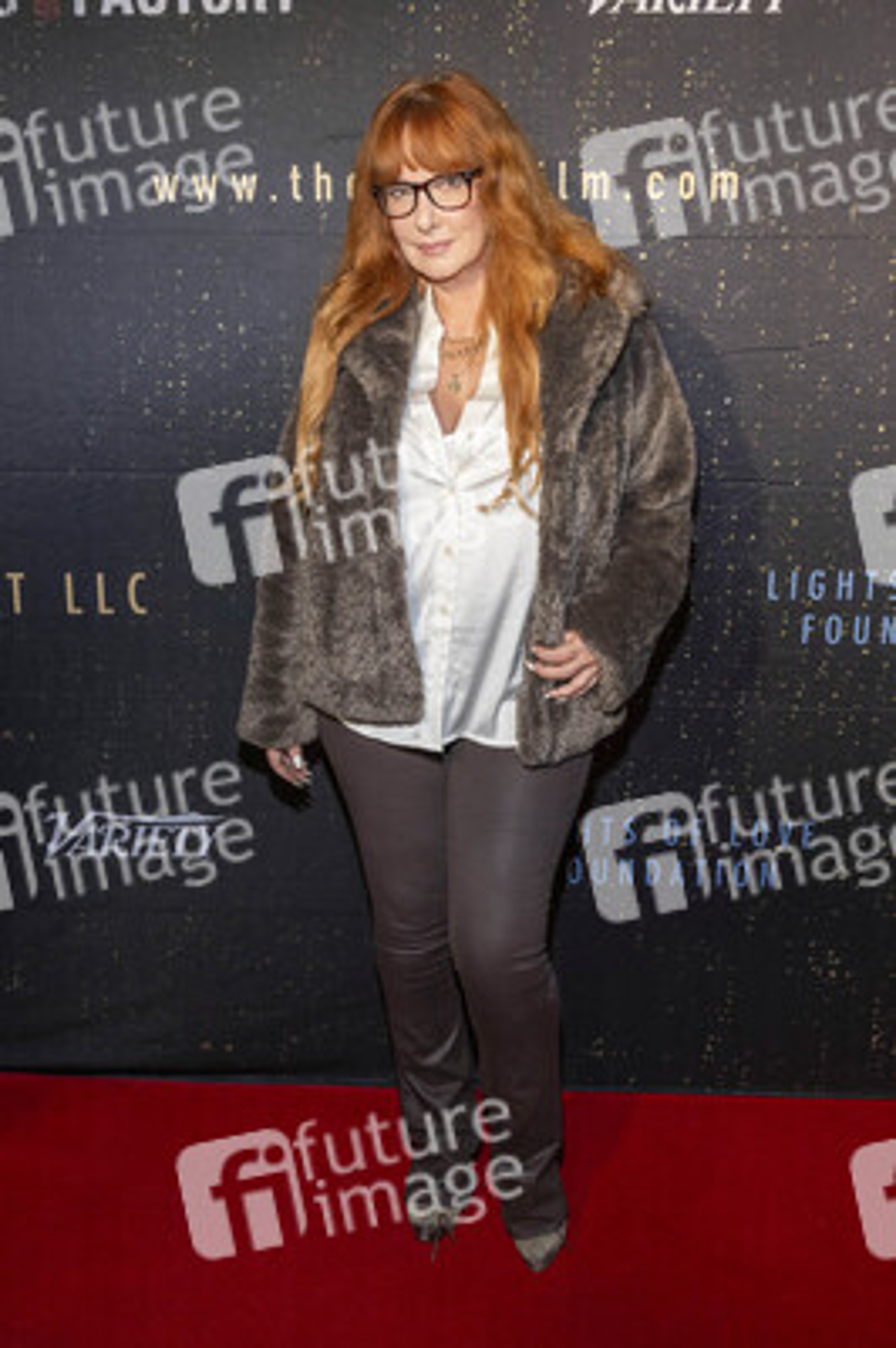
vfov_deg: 56.5
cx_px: 448
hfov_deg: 39.4
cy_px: 674
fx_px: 1253
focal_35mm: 34
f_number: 5.6
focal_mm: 33.5
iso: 800
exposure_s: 1/200
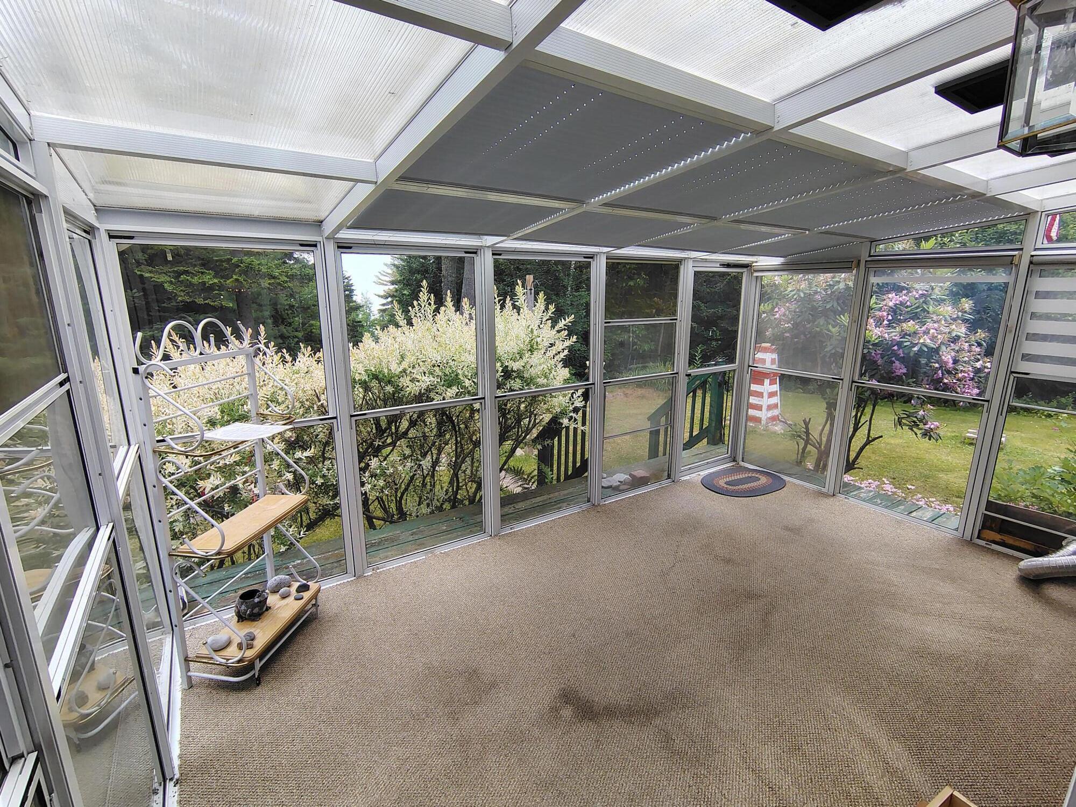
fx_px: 497
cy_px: 404
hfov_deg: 94.5
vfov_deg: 78.1
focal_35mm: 16
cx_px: 538
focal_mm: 2.13
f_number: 2.2
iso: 100
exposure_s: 1/284
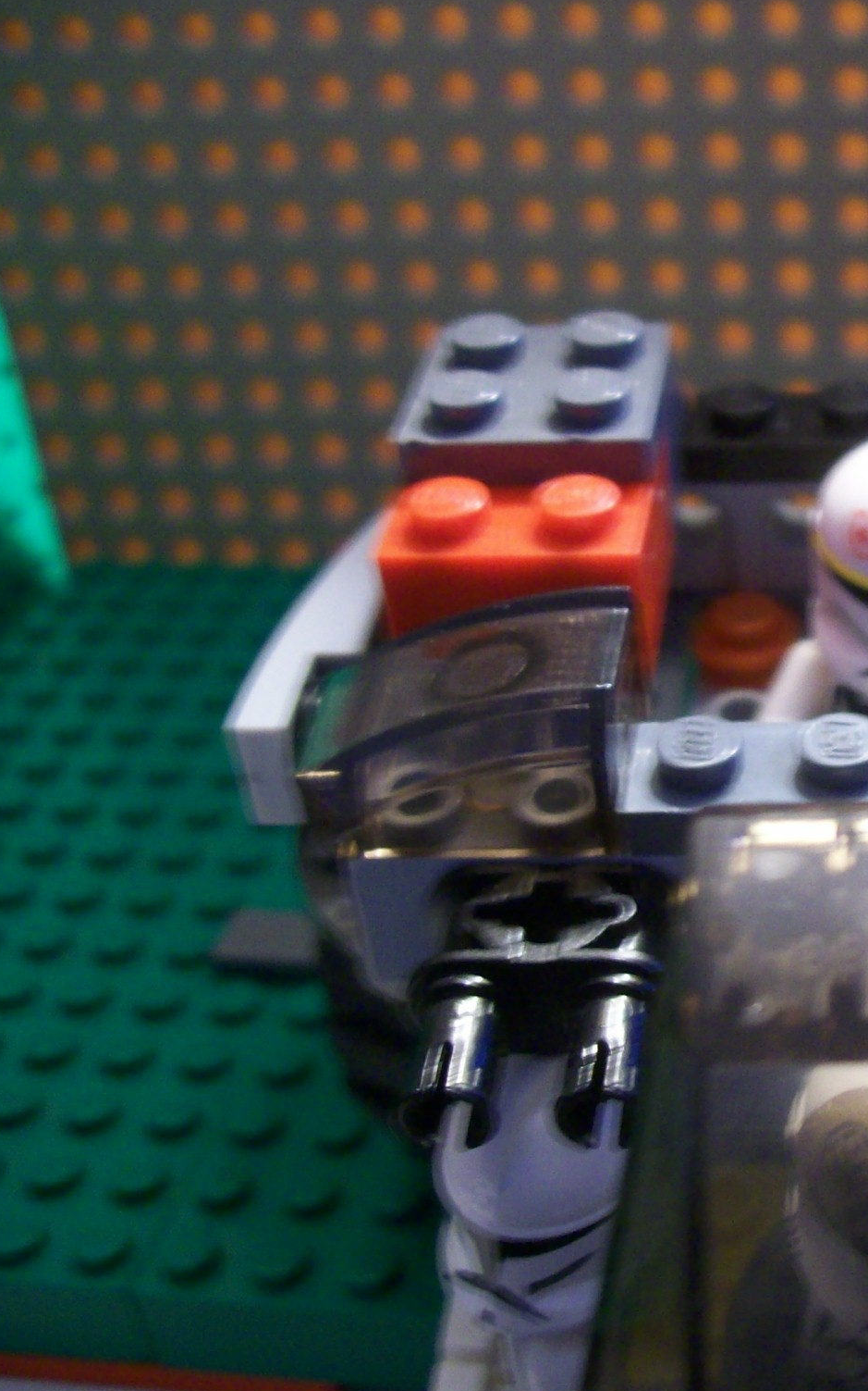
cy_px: 693
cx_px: 920
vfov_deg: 38.9
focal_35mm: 52
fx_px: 1969
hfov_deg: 23.5
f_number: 2.7
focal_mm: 6
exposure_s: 1/8
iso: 174
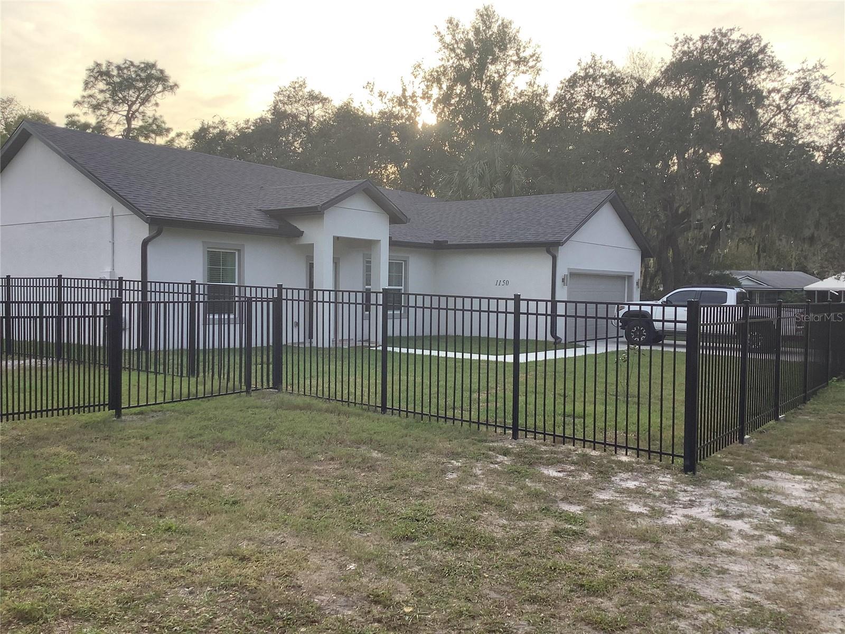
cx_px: 422
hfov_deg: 58.4
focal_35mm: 31
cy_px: 317
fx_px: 757
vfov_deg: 45.4
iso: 25
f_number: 2.4
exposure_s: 1/248
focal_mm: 3.3
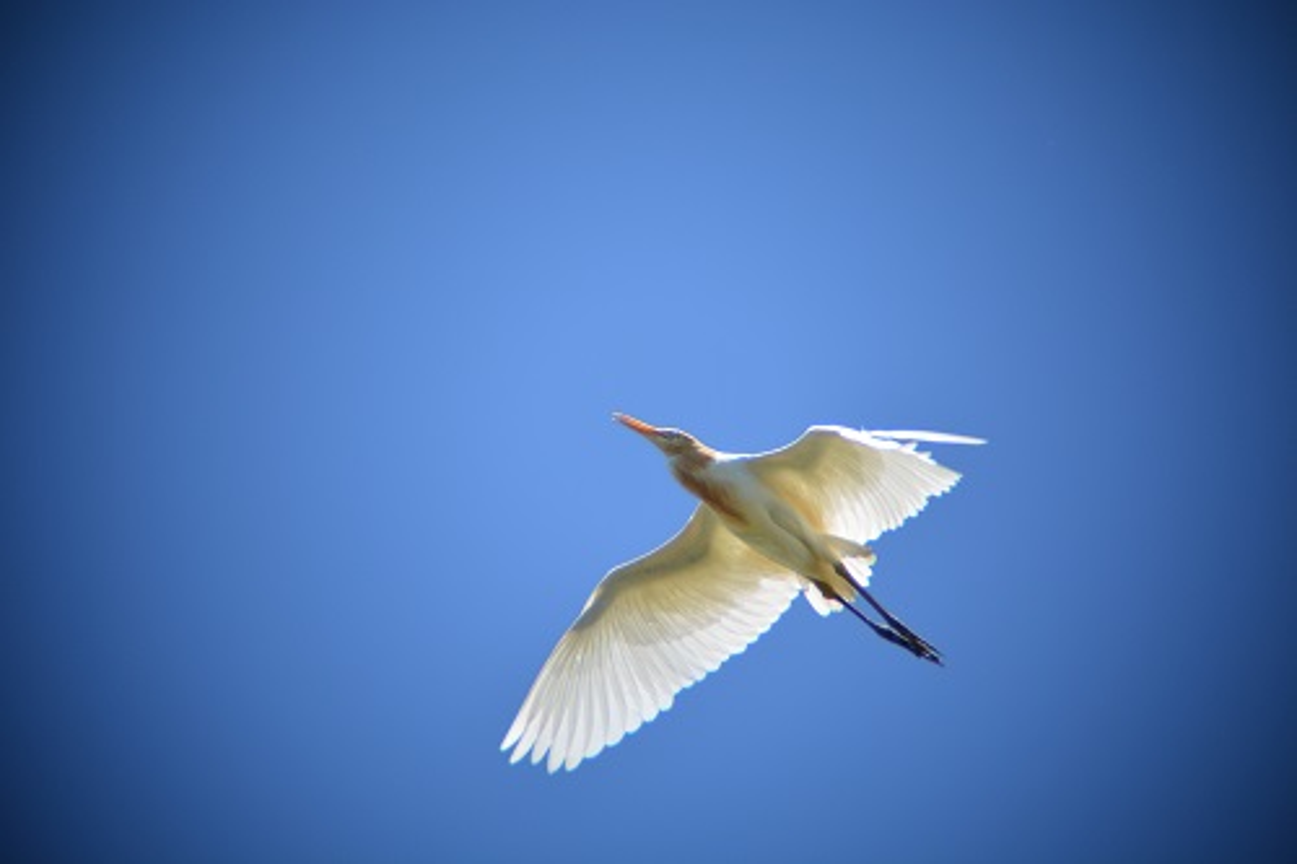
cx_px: 648
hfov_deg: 6.9
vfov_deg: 4.6
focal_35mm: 300
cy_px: 432
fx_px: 10804
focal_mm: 200
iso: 400
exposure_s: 1/1000
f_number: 5.6
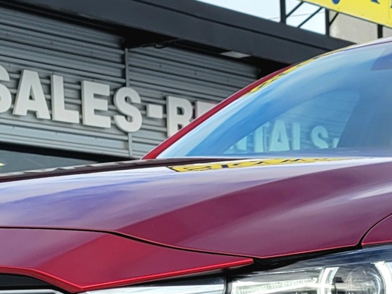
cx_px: 302
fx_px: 1121
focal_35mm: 99
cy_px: 425
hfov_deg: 19.7
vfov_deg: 14.1
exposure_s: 1/1667
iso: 40
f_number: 1.8
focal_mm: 5.4
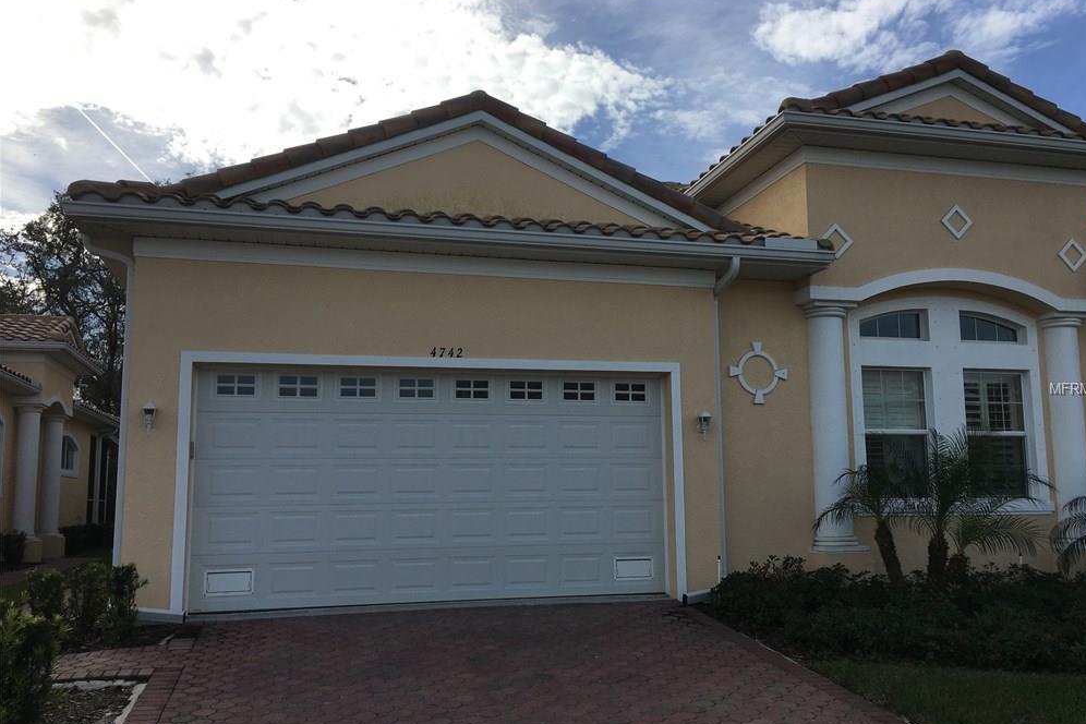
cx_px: 557
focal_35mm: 31
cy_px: 389
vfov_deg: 42.3
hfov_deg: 60.3
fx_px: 935
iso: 25
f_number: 2.2
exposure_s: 1/1876
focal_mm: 4.15
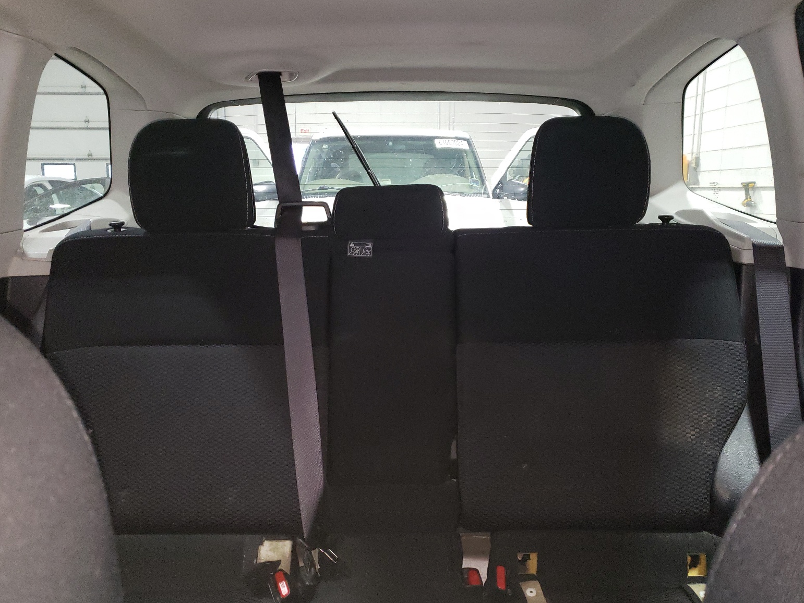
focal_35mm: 27
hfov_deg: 65.3
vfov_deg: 51.4
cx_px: 400
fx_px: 627
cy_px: 308
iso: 463
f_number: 1.5
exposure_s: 1/30
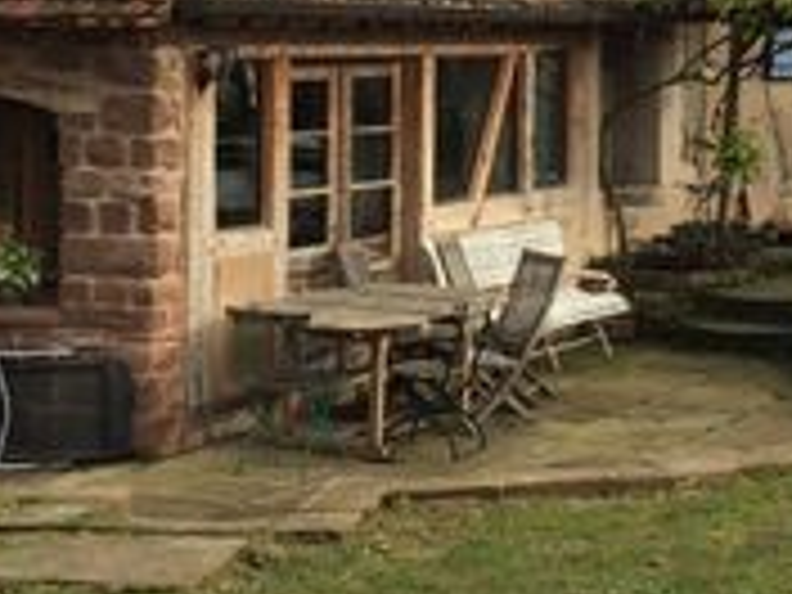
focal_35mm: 99
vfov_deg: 14.8
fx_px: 2265
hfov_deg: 19.8
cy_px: 45
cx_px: 472
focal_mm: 4.15
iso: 32
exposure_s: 1/838
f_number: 2.2
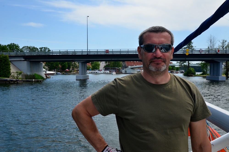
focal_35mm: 36
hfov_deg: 53.2
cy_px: 76
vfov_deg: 36.7
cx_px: 114
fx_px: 228
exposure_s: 1/500
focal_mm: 24
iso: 400
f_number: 11
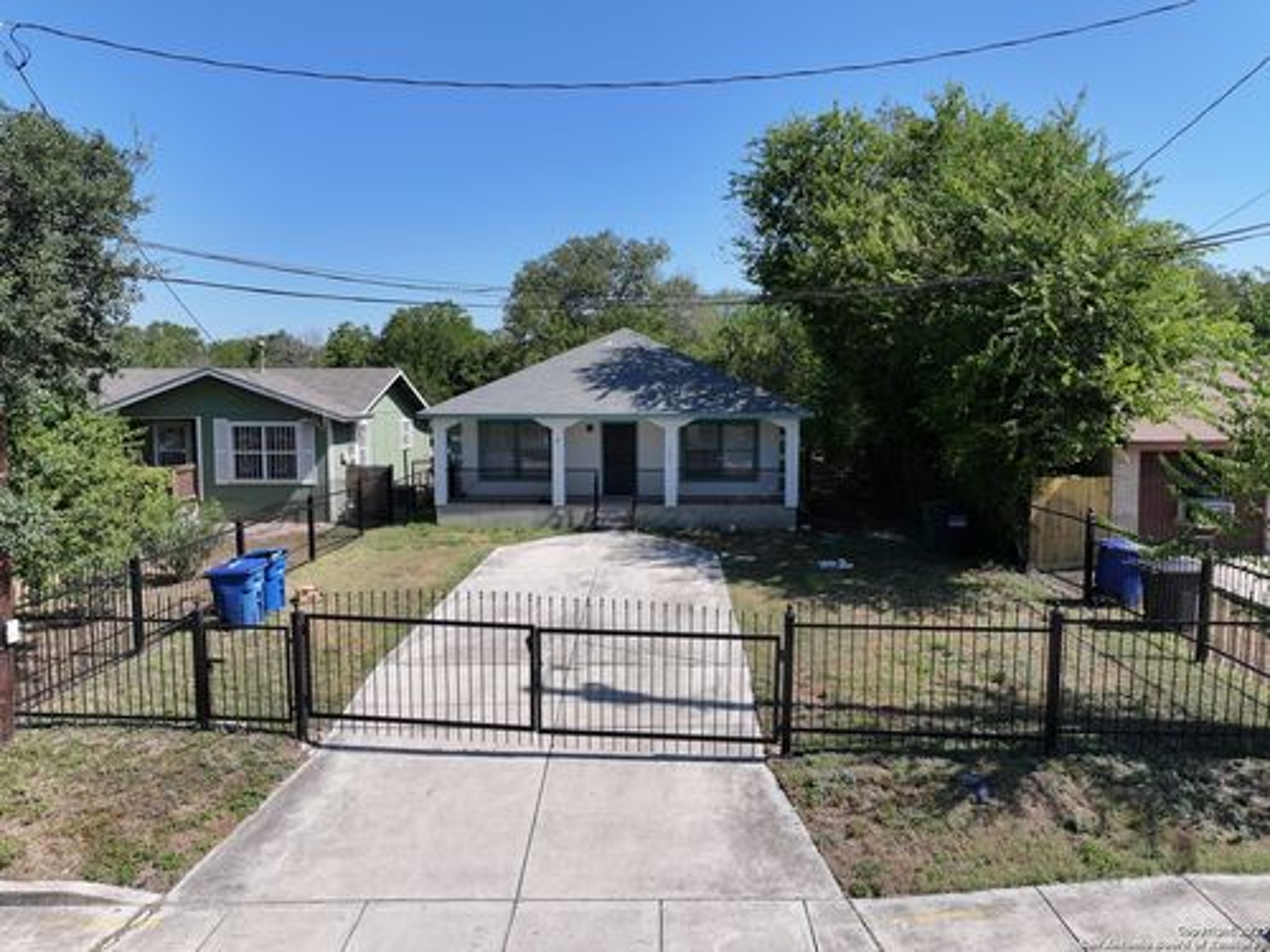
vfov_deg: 56.8
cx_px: 635
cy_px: 476
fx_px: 881
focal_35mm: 24
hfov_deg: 71.6
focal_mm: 12.29
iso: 120
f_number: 2.8
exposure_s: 1/1600
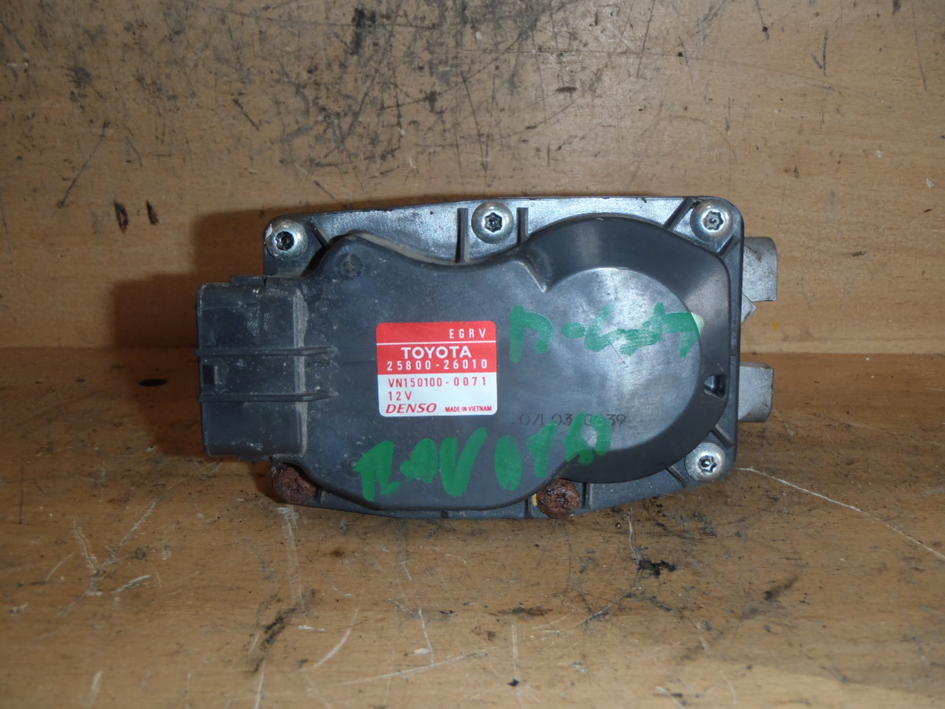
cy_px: 354
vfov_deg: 37.7
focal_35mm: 38
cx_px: 472
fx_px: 1037
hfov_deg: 49.0
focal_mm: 6.83
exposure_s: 1/40
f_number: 4.6
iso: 100
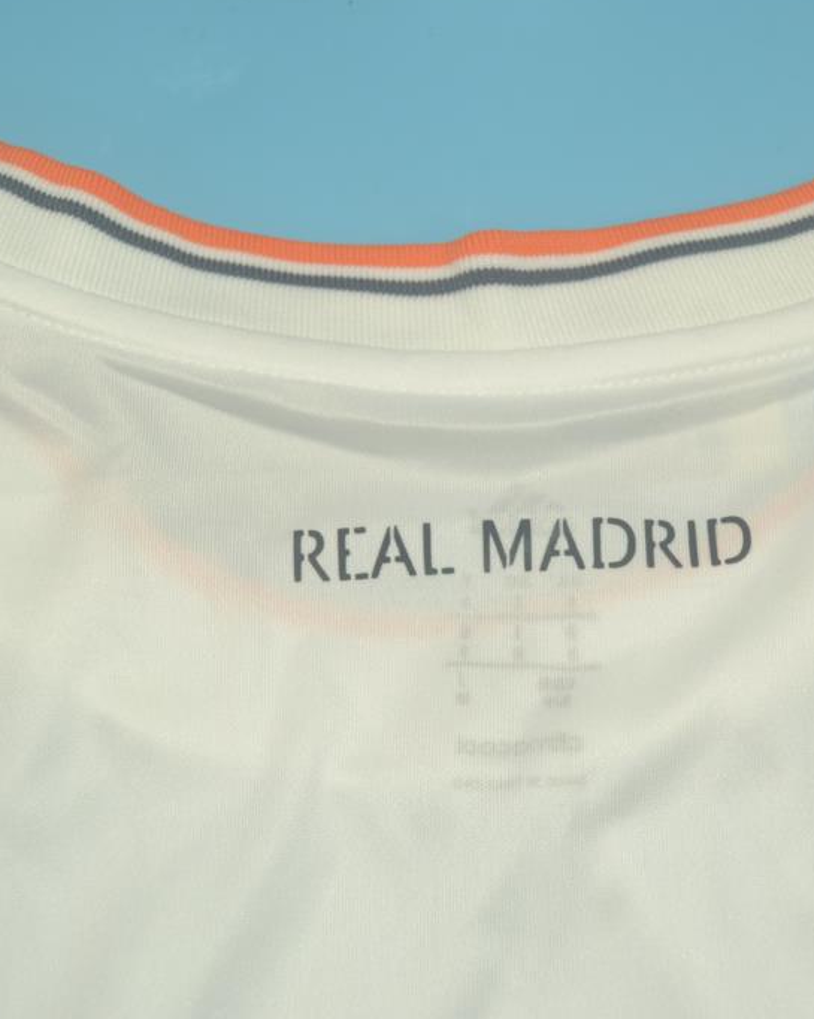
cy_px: 493
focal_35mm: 58
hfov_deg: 26.2
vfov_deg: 32.5
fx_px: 1748
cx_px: 496
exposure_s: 1/160
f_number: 4.2
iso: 200
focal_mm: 26
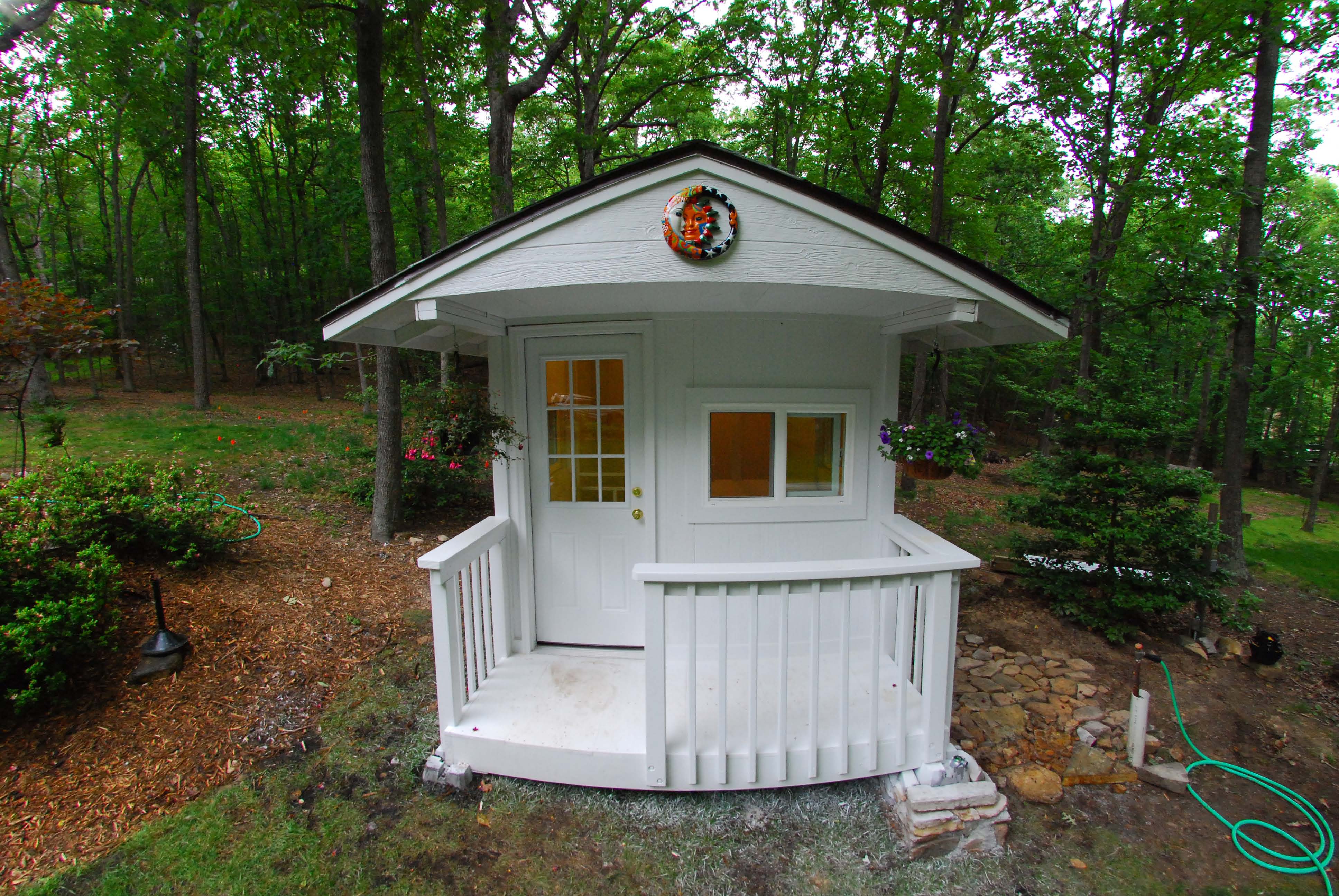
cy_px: 448
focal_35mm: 16
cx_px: 670
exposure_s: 1/200
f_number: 7.1
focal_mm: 10.5
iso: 1000
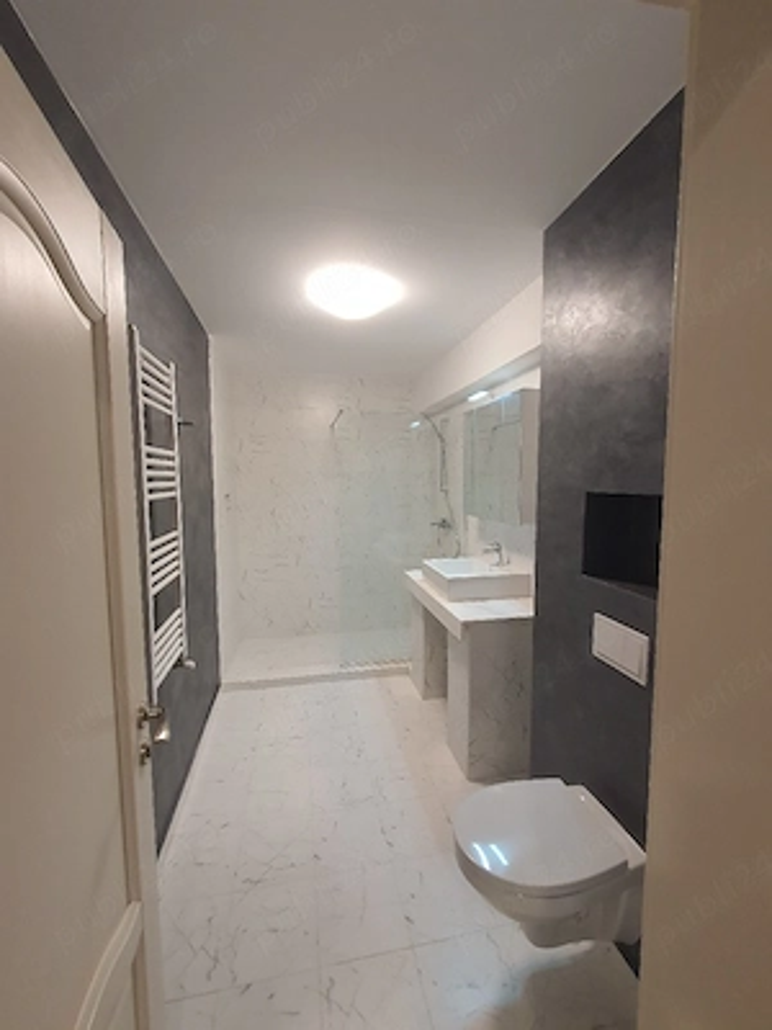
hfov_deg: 89.9
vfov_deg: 106.2
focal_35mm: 13
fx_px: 387
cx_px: 386
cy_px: 515
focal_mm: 1.8
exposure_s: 1/50
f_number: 2.2
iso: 200
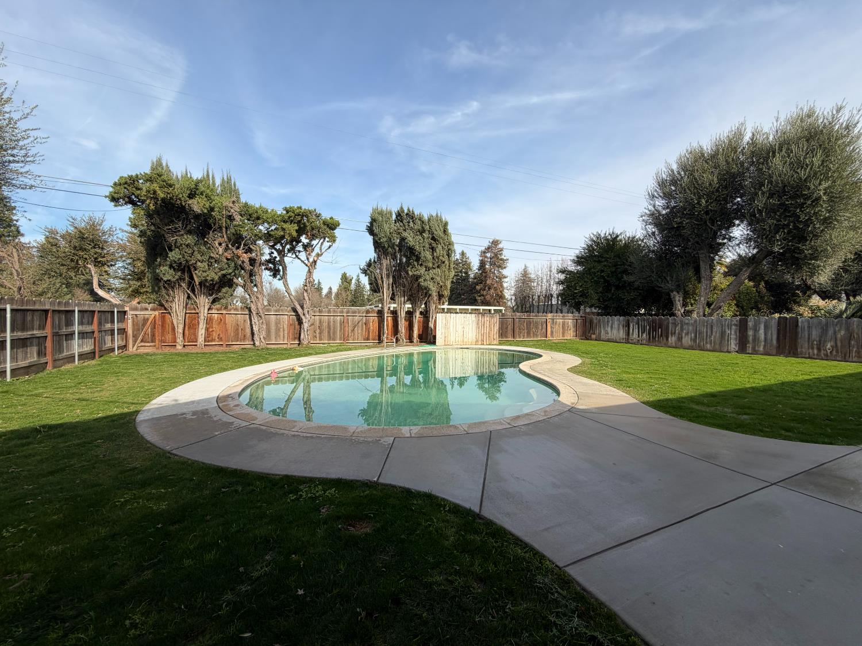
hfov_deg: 102.1
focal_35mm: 14
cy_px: 323
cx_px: 431
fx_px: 349
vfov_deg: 85.7
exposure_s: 1/770
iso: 25
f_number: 2.2
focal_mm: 2.22
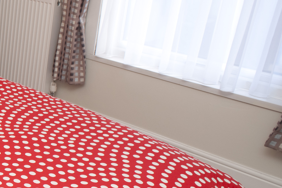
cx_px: -173
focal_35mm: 65
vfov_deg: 20.9
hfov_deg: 23.0
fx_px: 509
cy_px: 90
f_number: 4.5
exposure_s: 1/40
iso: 200
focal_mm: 20
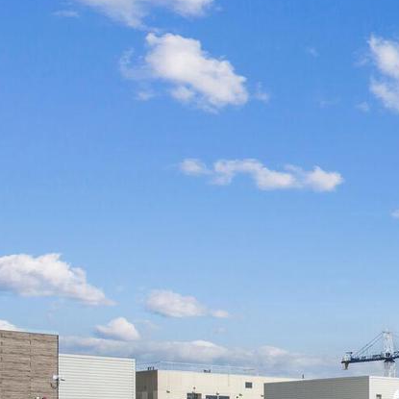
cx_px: 643
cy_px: 401
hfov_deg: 22.3
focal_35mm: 59
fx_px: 769
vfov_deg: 27.4
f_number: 9
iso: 200
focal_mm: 20
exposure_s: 1/640
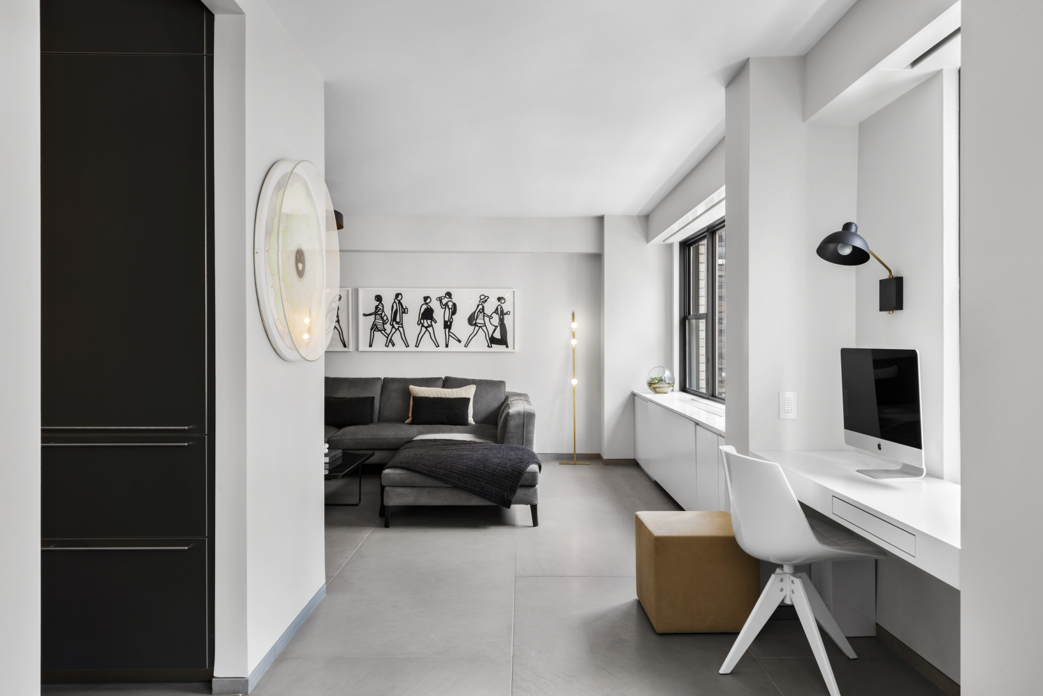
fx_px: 696
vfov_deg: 53.2
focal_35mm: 24
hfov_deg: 73.7
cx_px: 522
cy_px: 348
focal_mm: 24
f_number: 11
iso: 100
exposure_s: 1/4
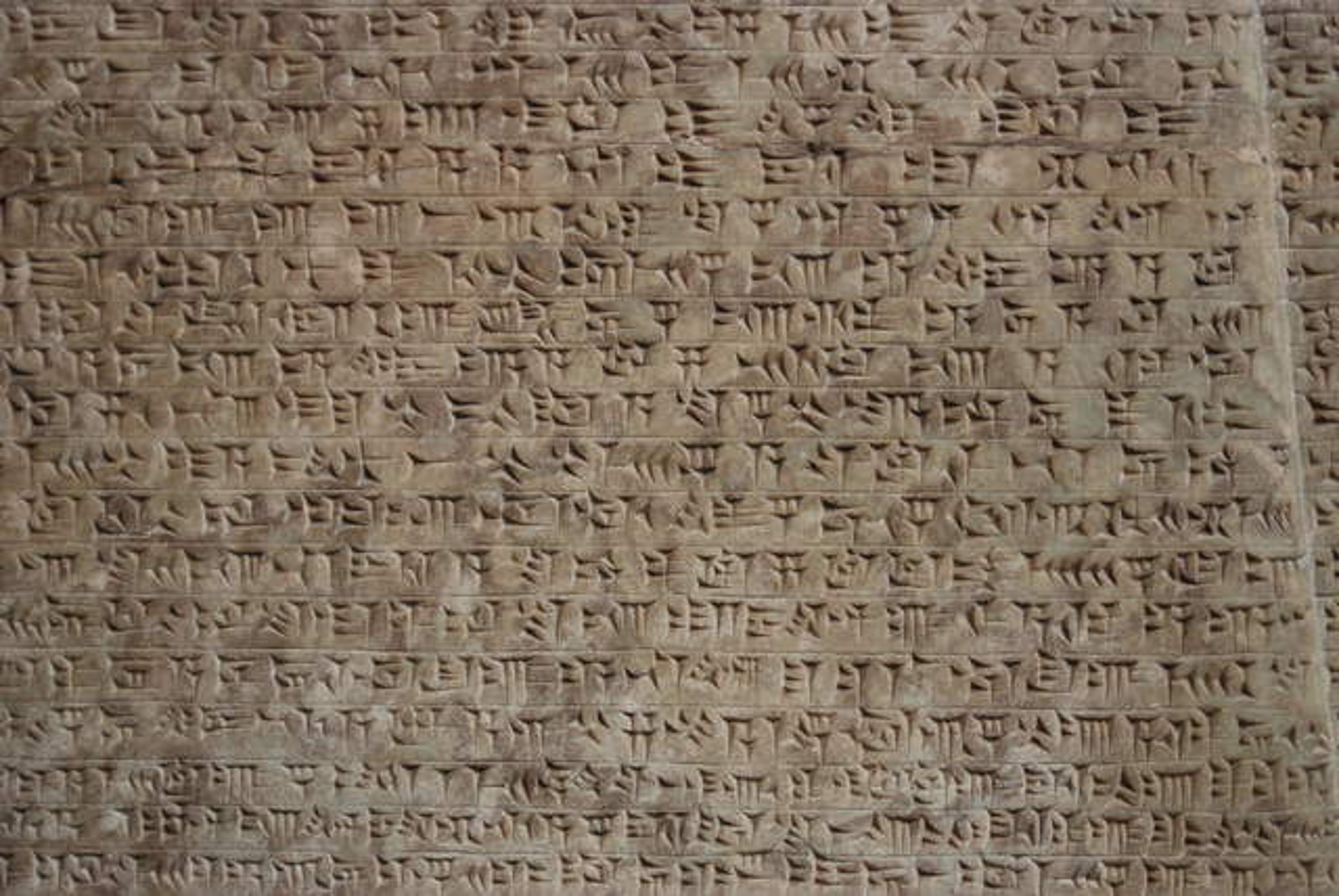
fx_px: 4188
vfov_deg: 12.2
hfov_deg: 18.2
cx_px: 670
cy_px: 448
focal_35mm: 112
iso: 500
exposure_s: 1/100
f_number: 4.5
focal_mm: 75
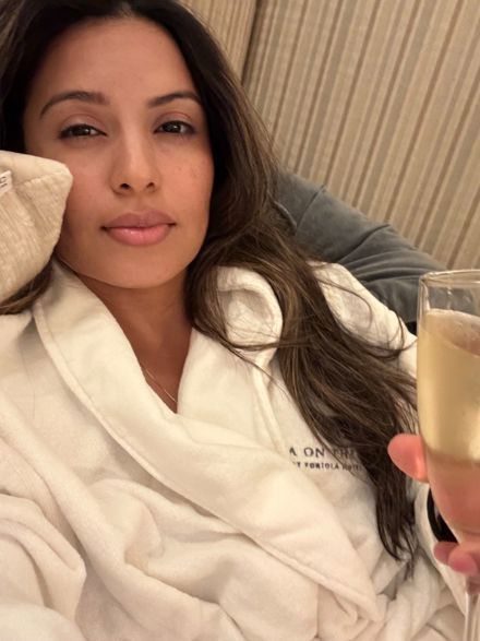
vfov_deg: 60.0
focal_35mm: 30
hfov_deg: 46.8
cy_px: 320
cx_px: 240
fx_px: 555
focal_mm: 2.69
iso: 640
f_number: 1.9
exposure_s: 1/15
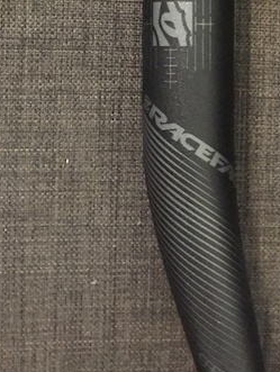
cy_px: 26
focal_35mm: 70
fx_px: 753
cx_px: 180
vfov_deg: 26.7
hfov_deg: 21.0
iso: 640
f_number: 2.2
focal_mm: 4.15
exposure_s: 1/15
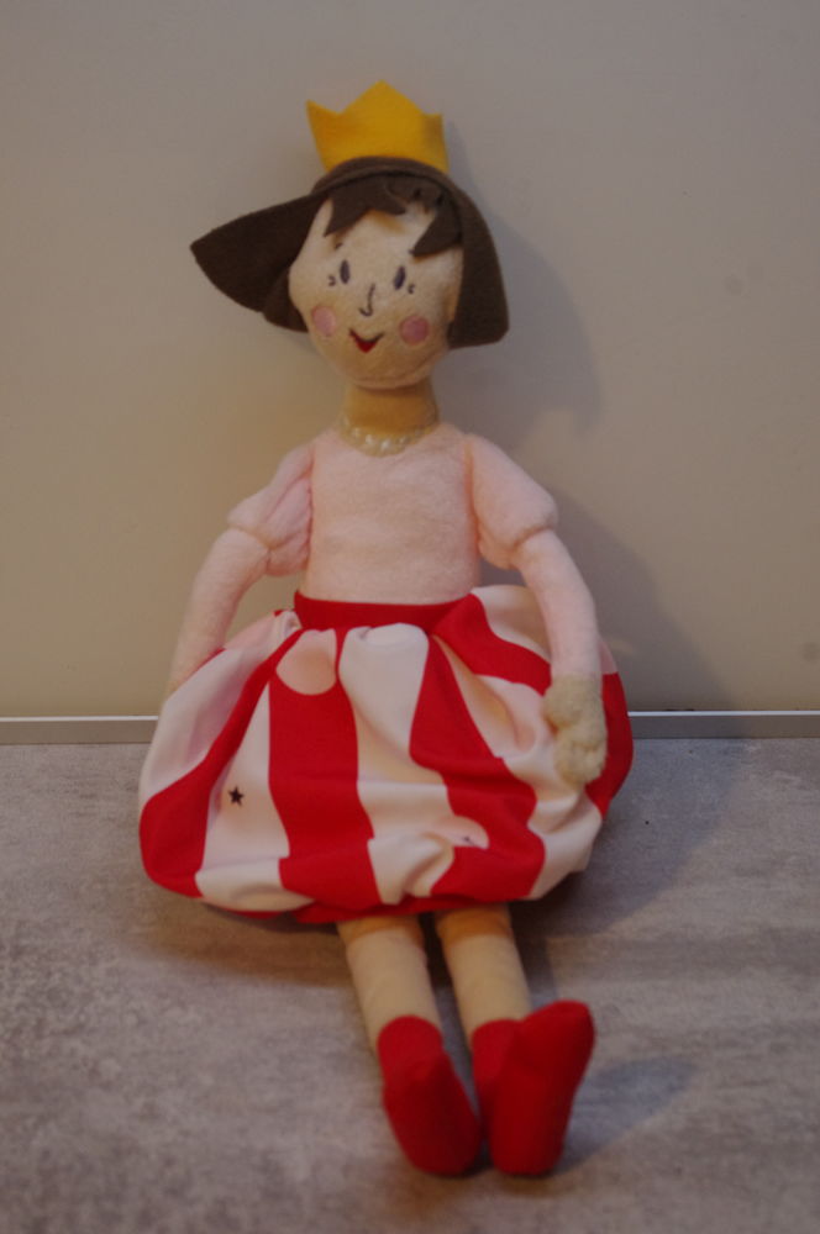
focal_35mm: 82
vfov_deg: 24.8
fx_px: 2809
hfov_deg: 16.6
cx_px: 410
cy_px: 617
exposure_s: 1/100
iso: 1600
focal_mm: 55
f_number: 5.6
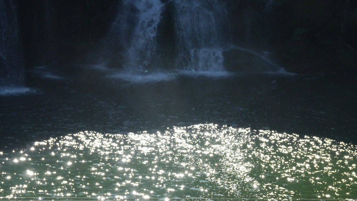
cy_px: 108
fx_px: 1392
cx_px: 178
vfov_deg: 8.3
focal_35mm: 147
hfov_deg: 14.6
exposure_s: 1/1000
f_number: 8
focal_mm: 67
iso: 800
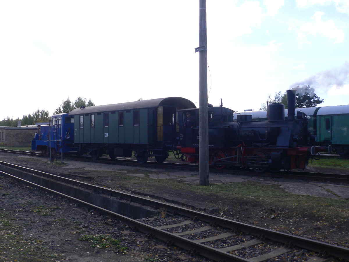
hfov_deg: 52.6
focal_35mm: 35
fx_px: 353
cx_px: 174
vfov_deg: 40.7
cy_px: 131
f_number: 5.6
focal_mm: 5.8
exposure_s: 1/250
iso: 100
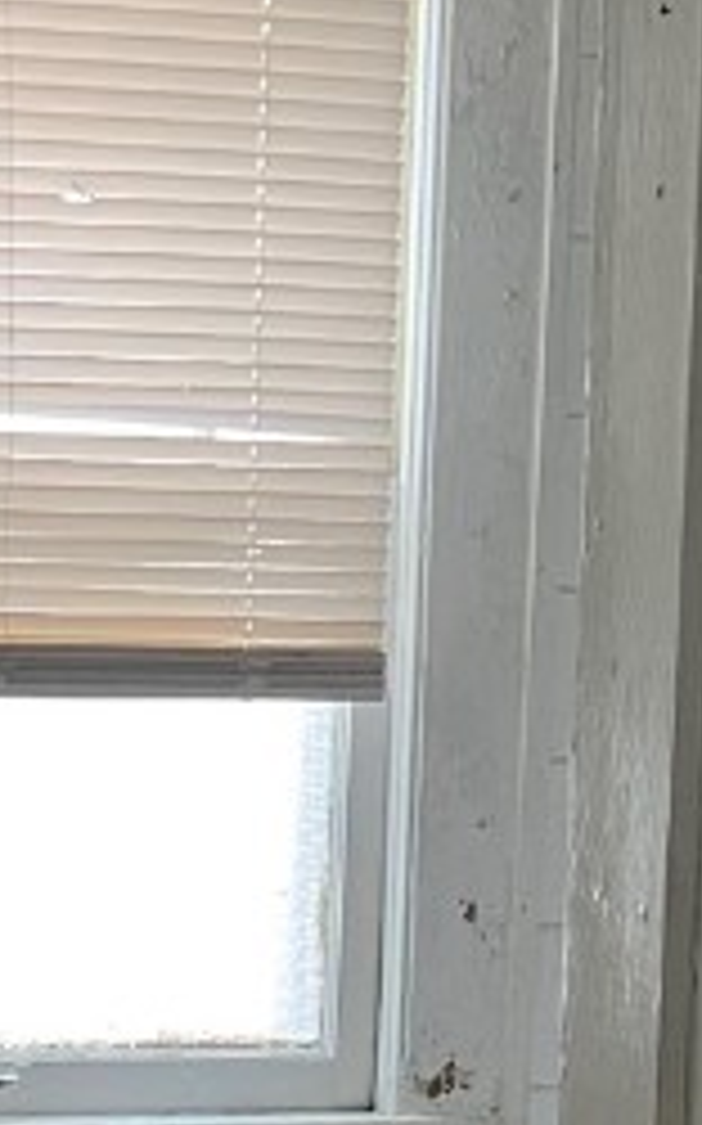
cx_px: 180
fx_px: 3463
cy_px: 1318
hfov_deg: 11.5
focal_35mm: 113
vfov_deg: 17.6
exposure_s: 1/60
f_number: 1.5
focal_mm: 5.7
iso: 250
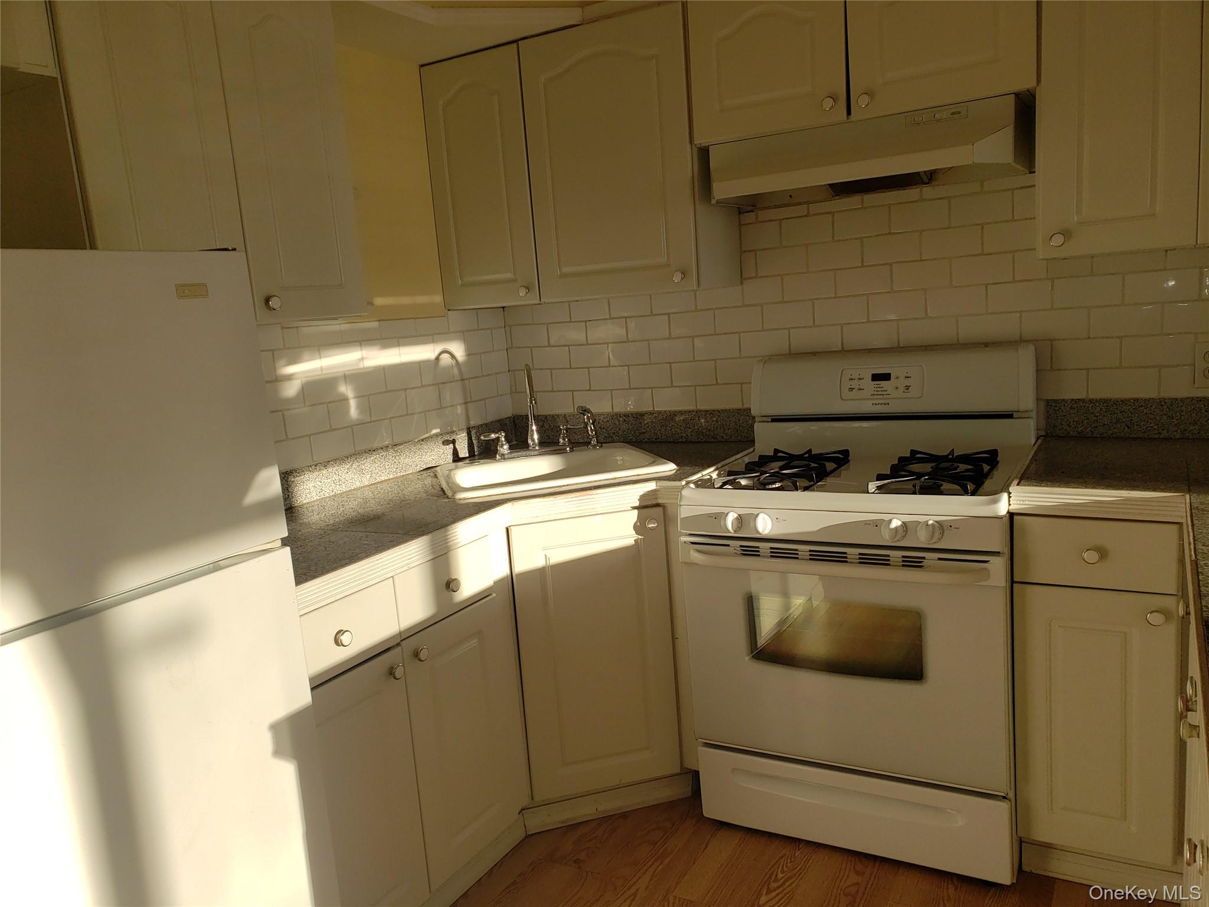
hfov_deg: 67.3
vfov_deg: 53.1
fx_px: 908
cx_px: 604
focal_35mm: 26
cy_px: 454
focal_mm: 4.3
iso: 50
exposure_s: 1/621
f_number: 2.4
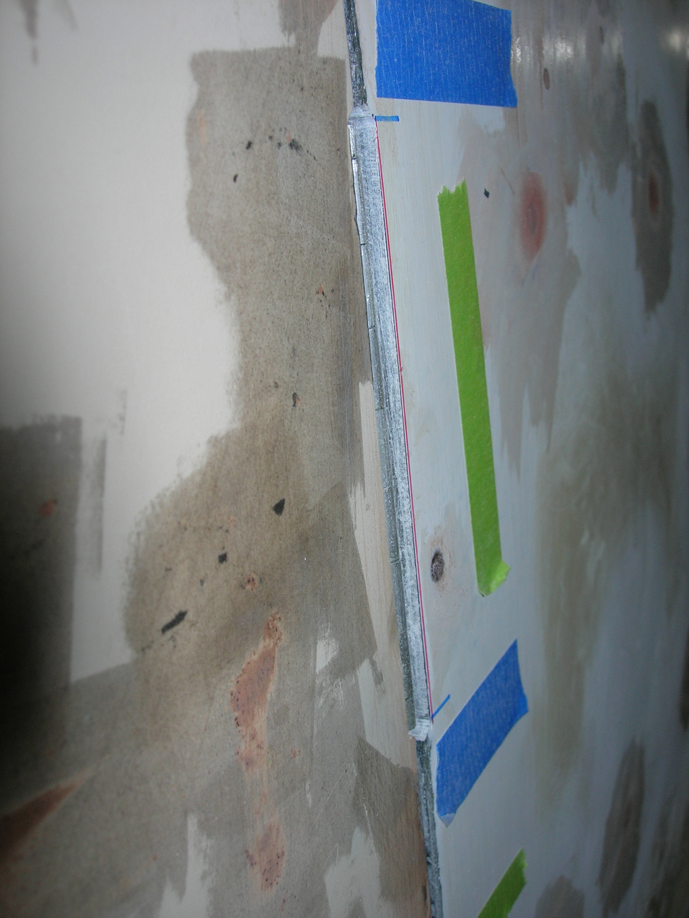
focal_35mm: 38
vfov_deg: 49.0
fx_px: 1008
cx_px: 344
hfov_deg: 37.7
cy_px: 459
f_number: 4.8
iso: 64
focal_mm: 7.8
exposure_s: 1/60.1
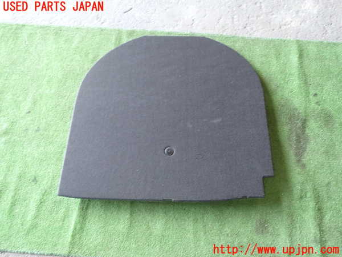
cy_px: 128
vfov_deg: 46.8
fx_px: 296
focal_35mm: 30
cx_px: 171
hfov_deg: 60.0
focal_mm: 5.4
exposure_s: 1/30
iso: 200
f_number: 2.3
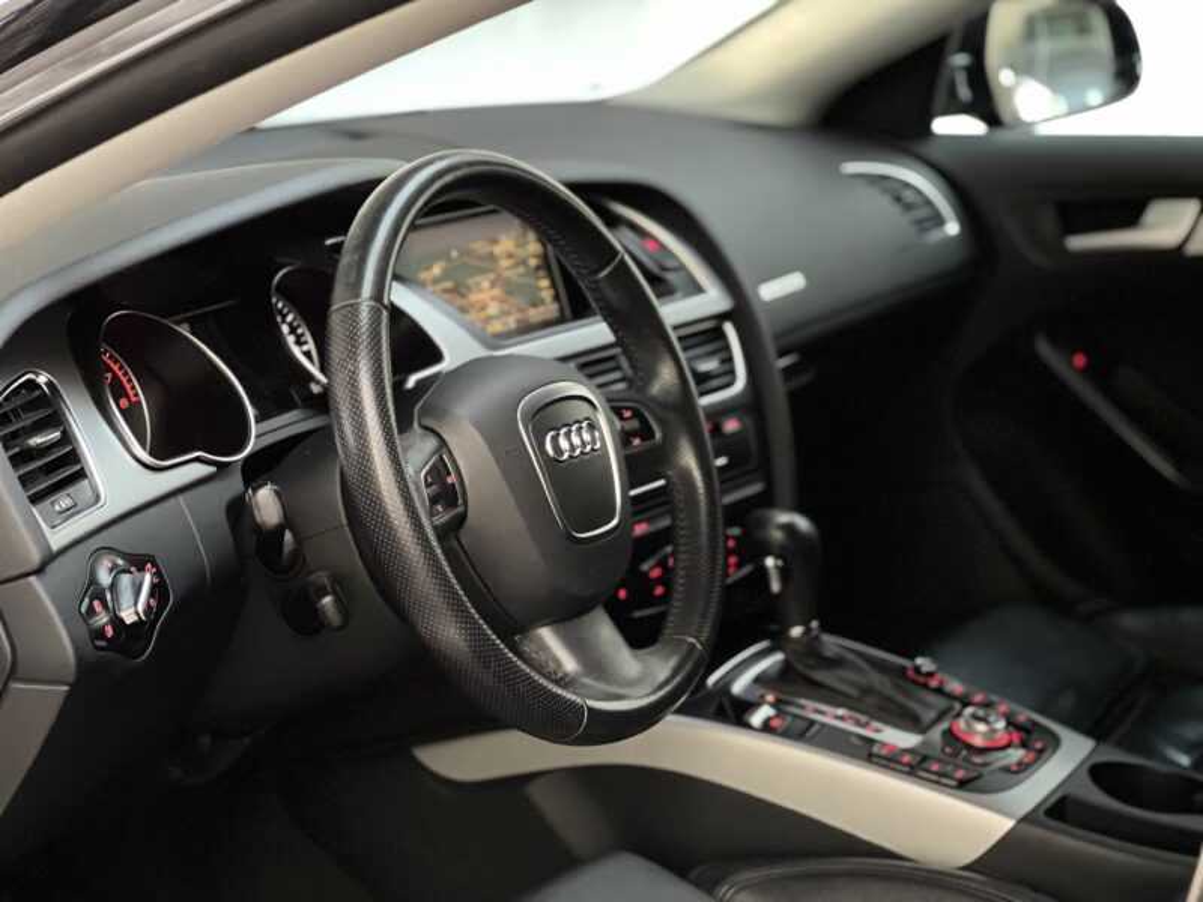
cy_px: 451
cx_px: 602
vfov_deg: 19.1
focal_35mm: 77
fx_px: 2676
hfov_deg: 25.3
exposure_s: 1/15
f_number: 2.8
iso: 640
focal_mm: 9
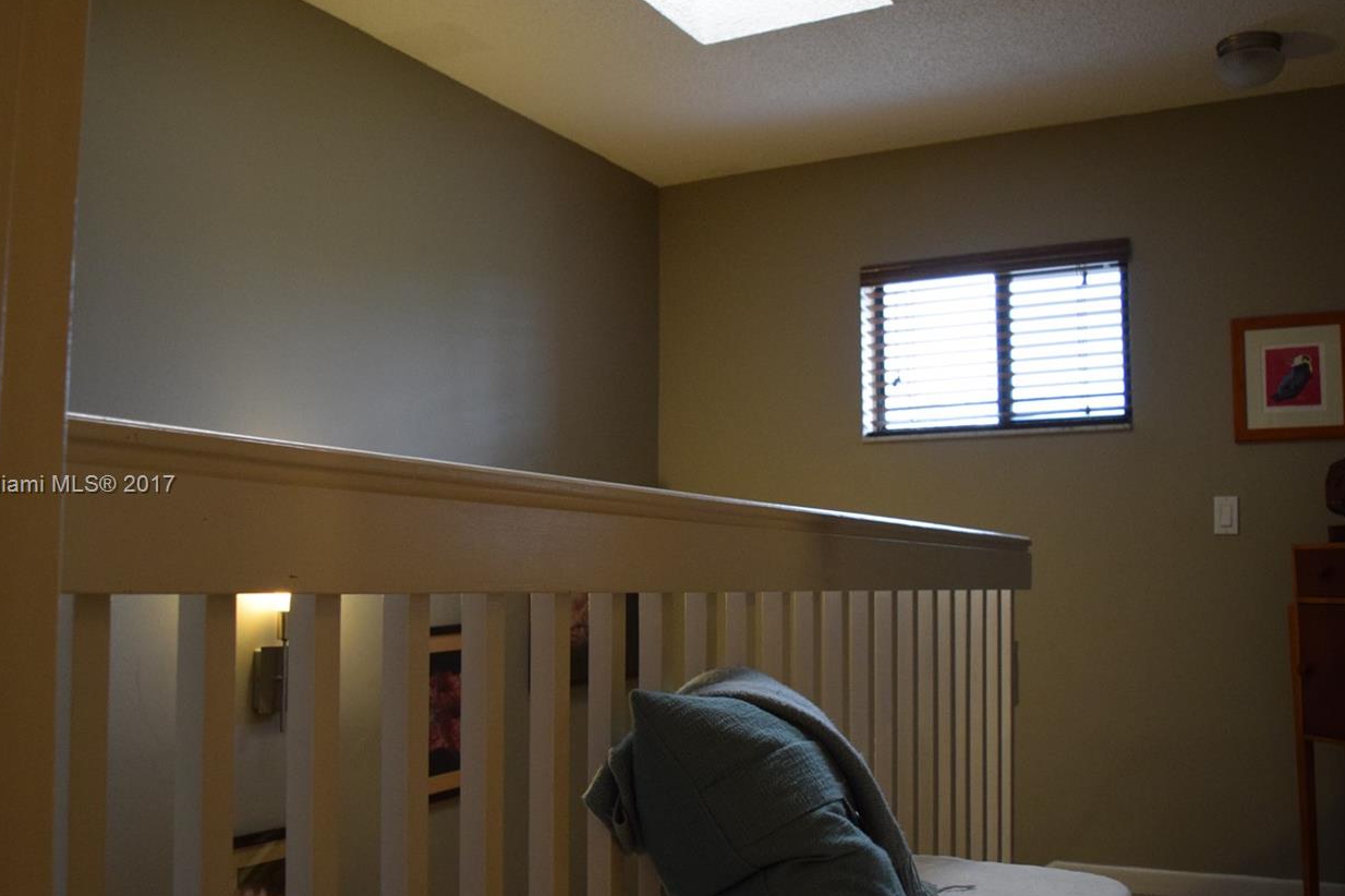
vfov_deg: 37.8
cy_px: 486
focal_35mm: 35
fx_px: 1307
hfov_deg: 54.4
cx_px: 699
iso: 1800
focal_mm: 18
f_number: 3.5
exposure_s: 1/60
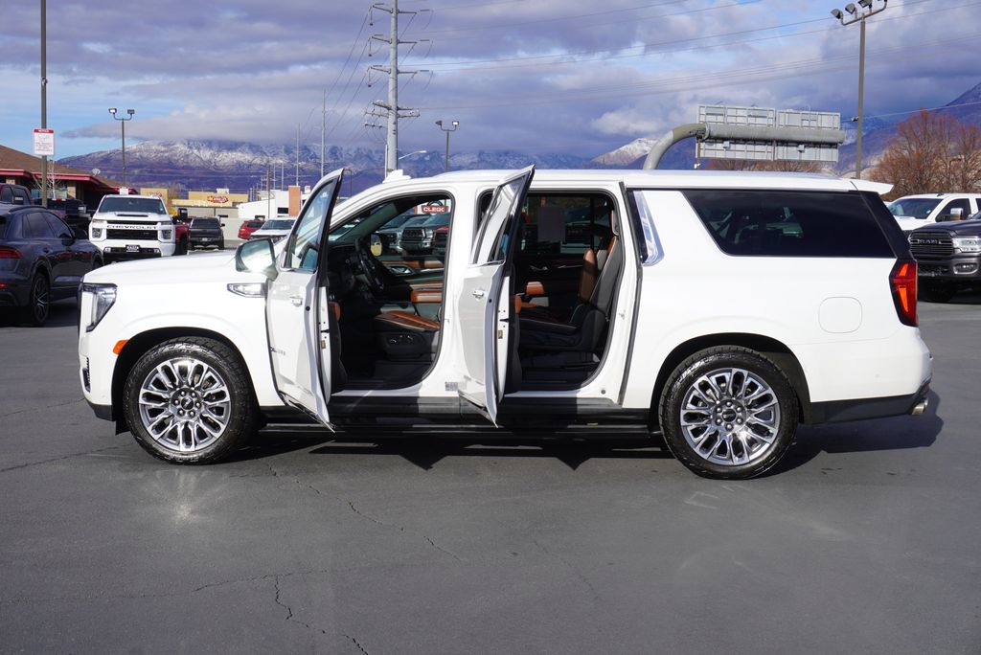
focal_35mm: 40
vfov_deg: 33.1
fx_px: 1104
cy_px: 328
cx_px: 490
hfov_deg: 47.9
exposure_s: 1/160
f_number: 11
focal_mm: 27
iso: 100
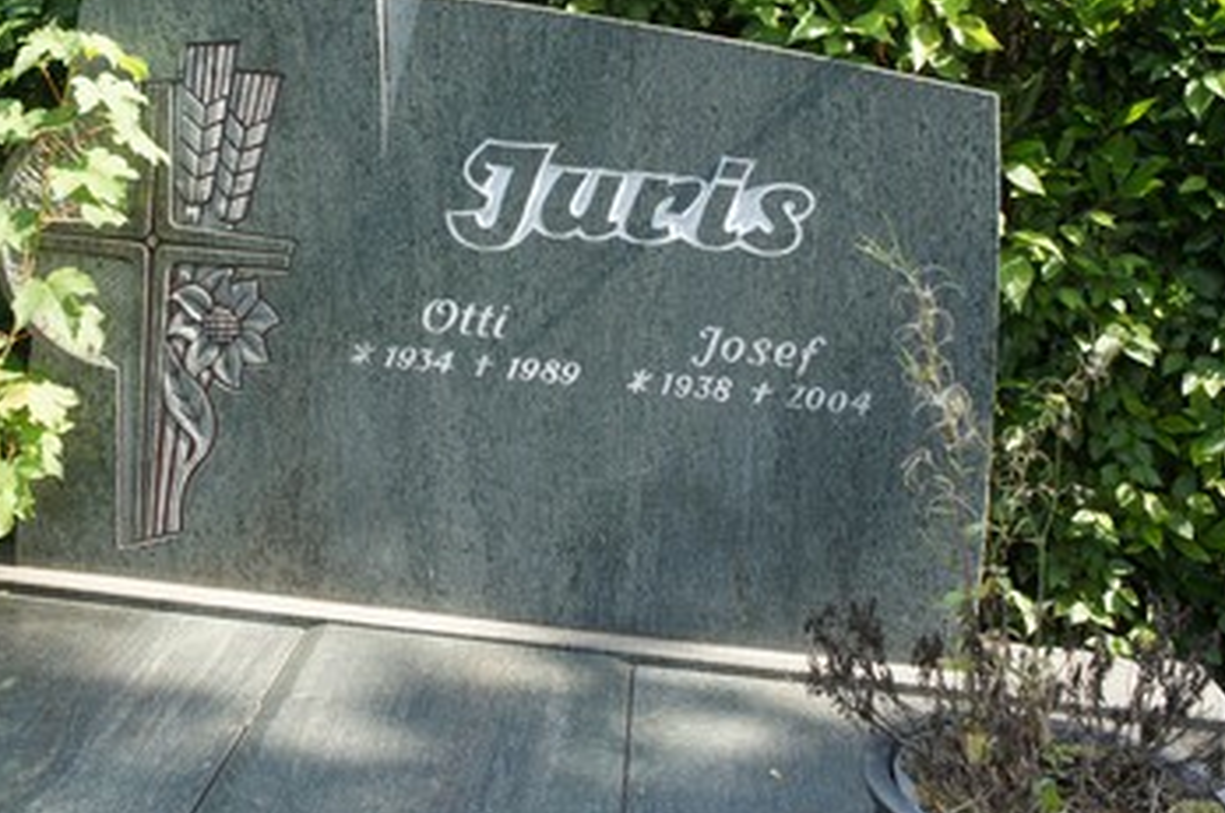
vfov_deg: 29.2
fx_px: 1552
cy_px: 299
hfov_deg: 42.7
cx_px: 458
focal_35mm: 46
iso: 400
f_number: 6.3
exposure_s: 1/250
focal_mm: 23
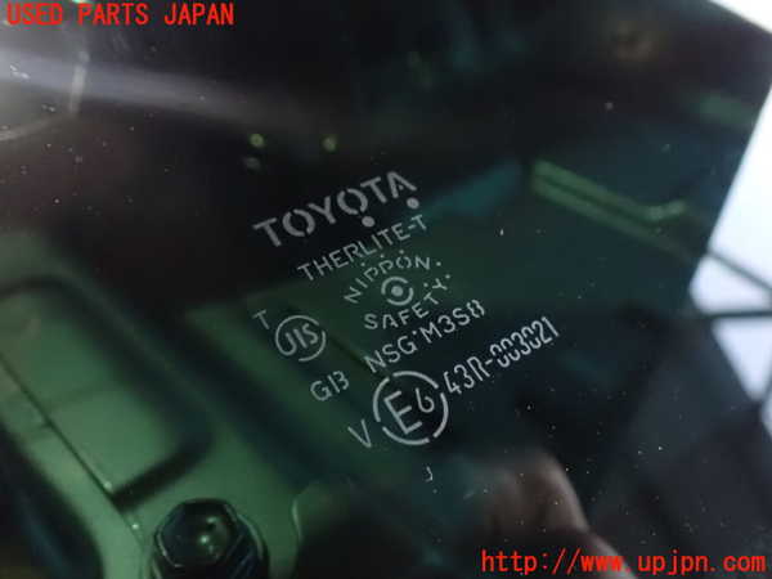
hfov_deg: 60.0
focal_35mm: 30
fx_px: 669
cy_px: 290
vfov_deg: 46.8
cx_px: 386
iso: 1600
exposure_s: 1/20
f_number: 2.3
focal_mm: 5.4
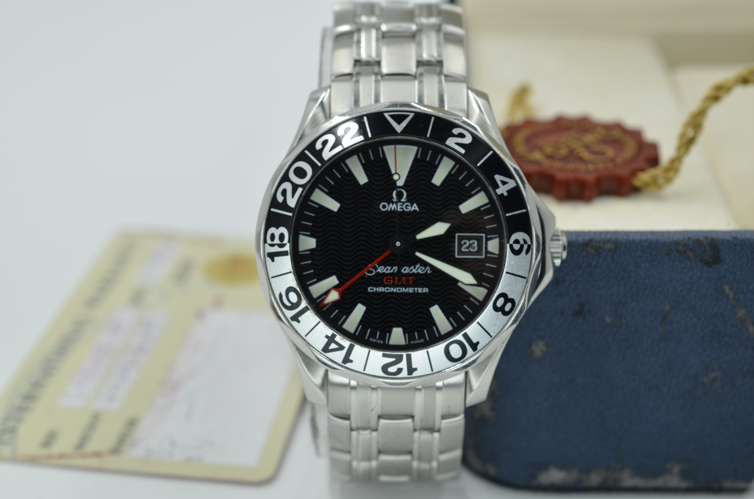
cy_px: 250
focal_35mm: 60
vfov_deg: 22.5
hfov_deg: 33.5
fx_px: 1254
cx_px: 377
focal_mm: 40
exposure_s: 1/50
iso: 125
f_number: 8
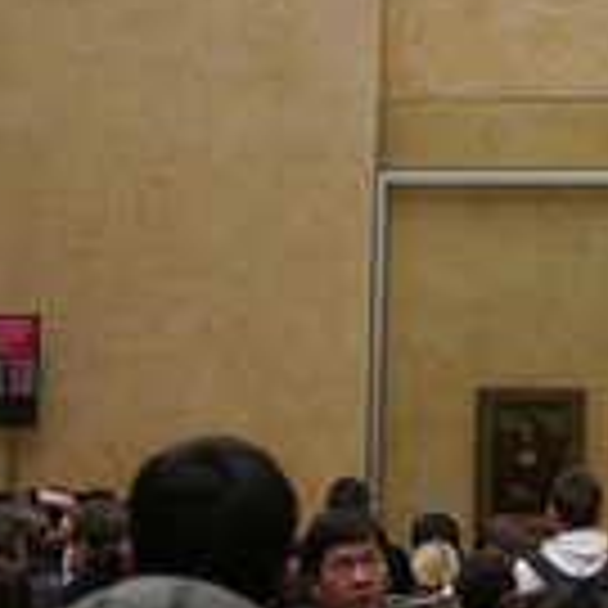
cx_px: 536
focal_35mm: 105
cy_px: 216
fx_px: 2087
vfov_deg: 16.6
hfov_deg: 16.4
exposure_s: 1/100
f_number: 1.7
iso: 160
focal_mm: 20
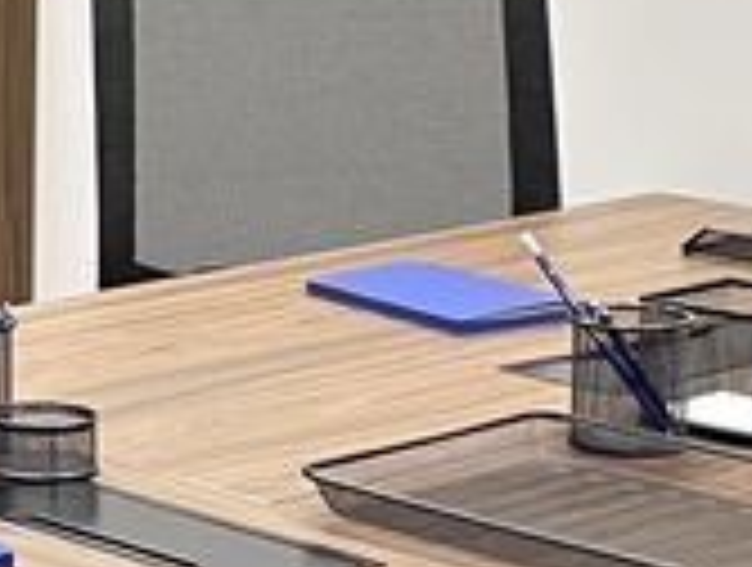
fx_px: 3462
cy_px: 151
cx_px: -473
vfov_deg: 9.4
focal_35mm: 159
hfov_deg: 11.7
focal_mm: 5.1
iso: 80
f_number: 1.6
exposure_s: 1/50
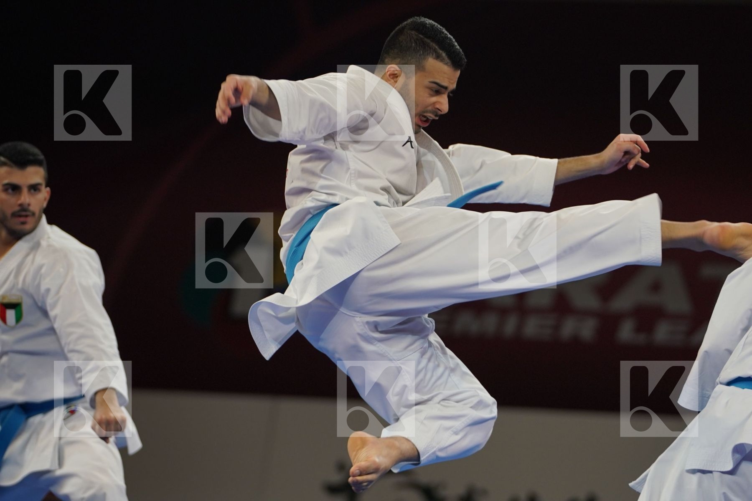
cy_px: 250
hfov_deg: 8.4
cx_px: 376
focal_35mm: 246
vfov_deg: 5.6
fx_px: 5138
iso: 640
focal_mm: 164
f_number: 2.8
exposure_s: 1/500
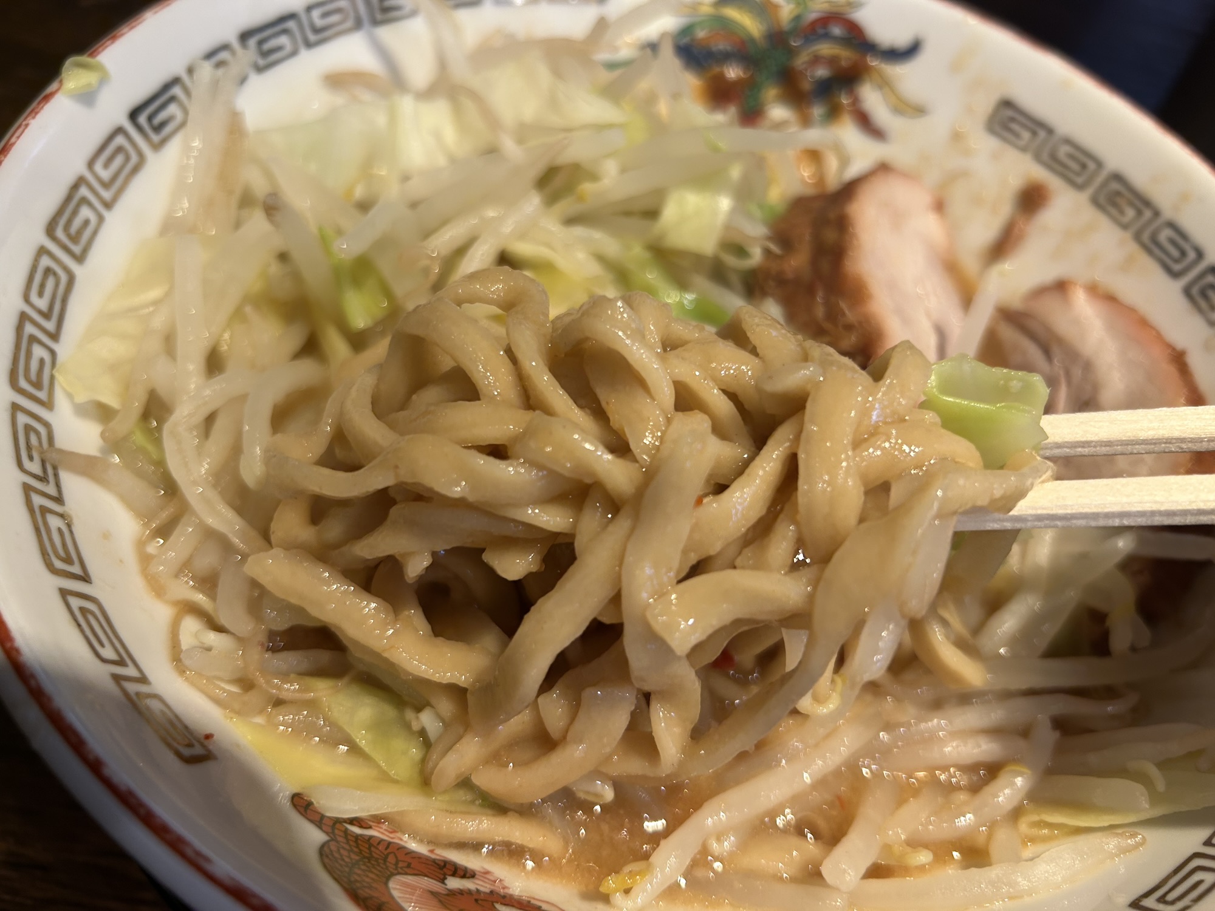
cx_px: 608
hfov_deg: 67.3
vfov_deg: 53.1
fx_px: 913
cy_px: 456
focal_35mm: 26
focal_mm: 5.7
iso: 64
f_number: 1.5
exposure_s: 1/100
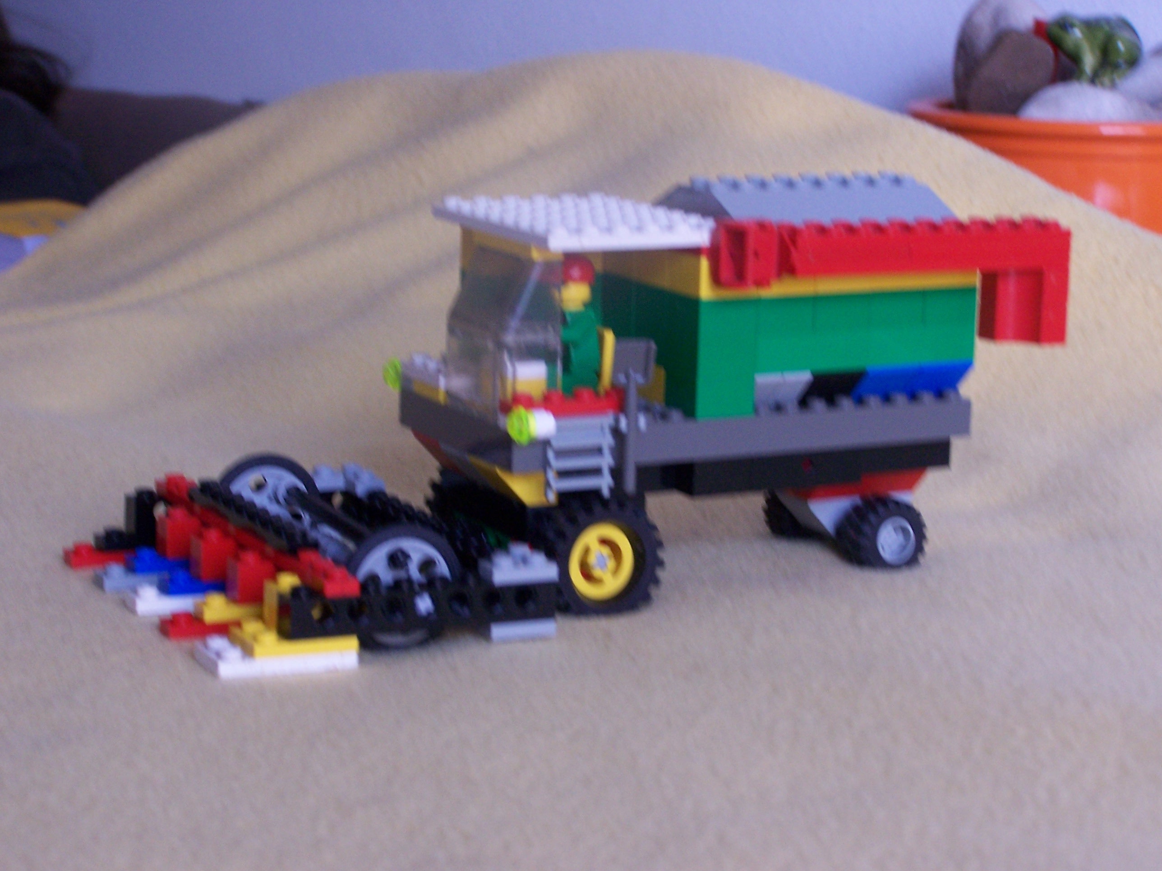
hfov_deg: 23.8
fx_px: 2753
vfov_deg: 18.0
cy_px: 436
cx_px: 581
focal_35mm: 82
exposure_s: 1/25
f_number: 3.2
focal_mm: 13.7
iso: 140
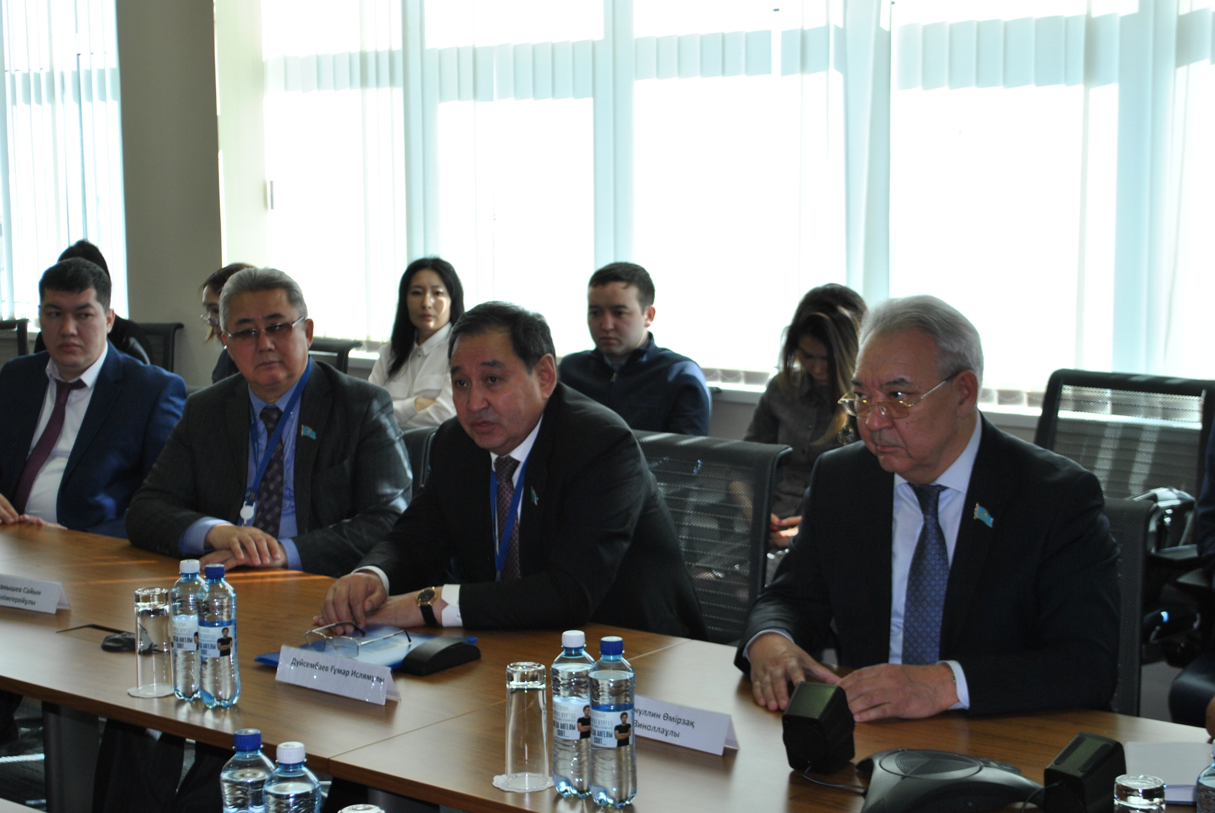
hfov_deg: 33.4
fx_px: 2027
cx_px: 580
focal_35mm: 60
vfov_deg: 22.7
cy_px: 421
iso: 200
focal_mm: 38
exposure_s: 1/60
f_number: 5
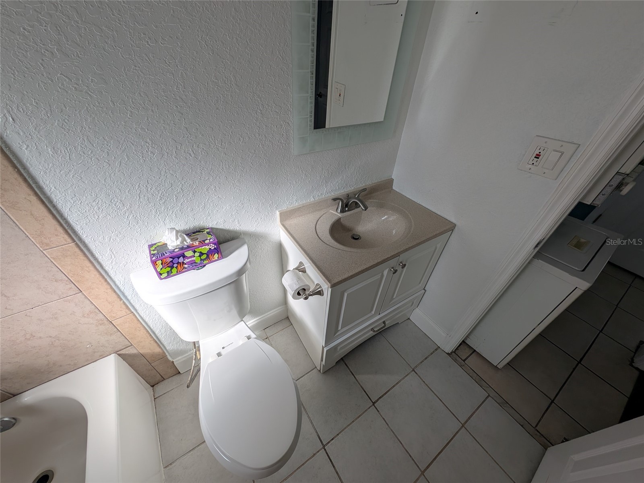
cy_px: 242
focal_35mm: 12
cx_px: 322
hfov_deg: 110.5
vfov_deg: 94.5
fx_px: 223
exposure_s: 1/356
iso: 43
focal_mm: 2.23
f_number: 1.95
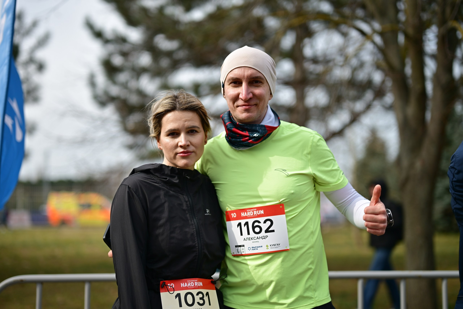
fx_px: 643
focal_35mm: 50
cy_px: 154
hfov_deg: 39.6
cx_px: 232
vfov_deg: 27.0
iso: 100
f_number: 1.2
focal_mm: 50
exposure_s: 1/5000
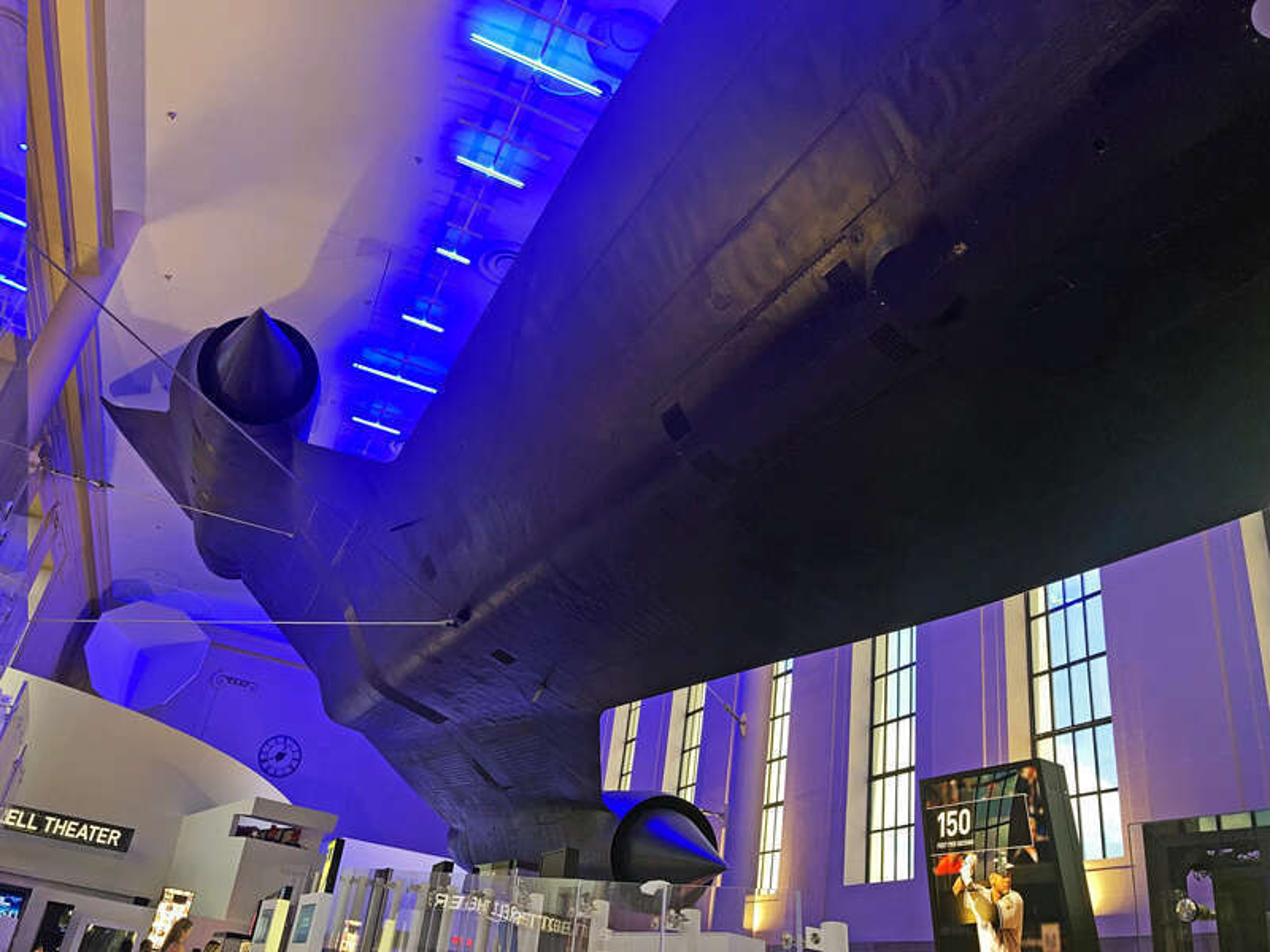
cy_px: 476
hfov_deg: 63.4
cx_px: 635
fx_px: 1027
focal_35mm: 28
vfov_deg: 49.7
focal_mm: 3.99
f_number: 1.8
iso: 32
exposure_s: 1/17
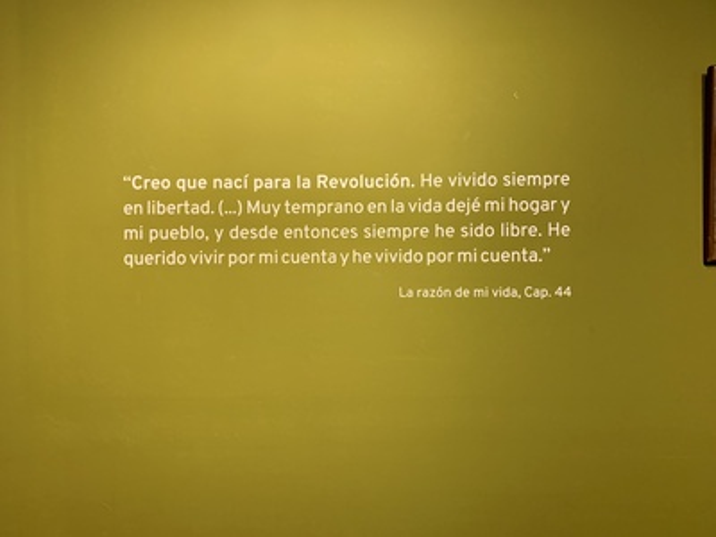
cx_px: 358
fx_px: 538
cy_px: 268
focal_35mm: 26
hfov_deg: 67.3
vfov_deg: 53.1
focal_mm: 4.25
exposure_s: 1/50
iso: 250
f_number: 1.8
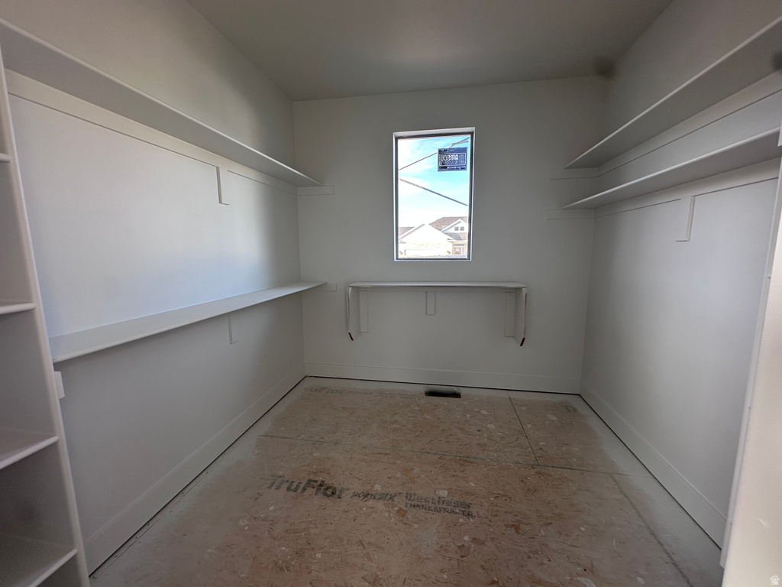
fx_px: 316
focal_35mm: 14
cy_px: 294
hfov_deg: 102.1
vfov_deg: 85.7
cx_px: 391
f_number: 2.2
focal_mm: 2.22
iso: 64
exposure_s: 1/99
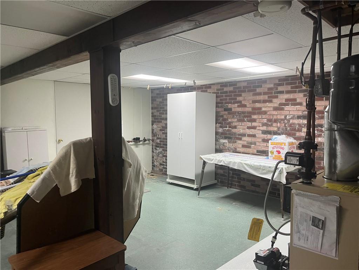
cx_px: 180
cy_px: 135
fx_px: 270
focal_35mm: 26
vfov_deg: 53.1
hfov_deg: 67.3
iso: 200
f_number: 1.6
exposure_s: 1/60
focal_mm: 5.1
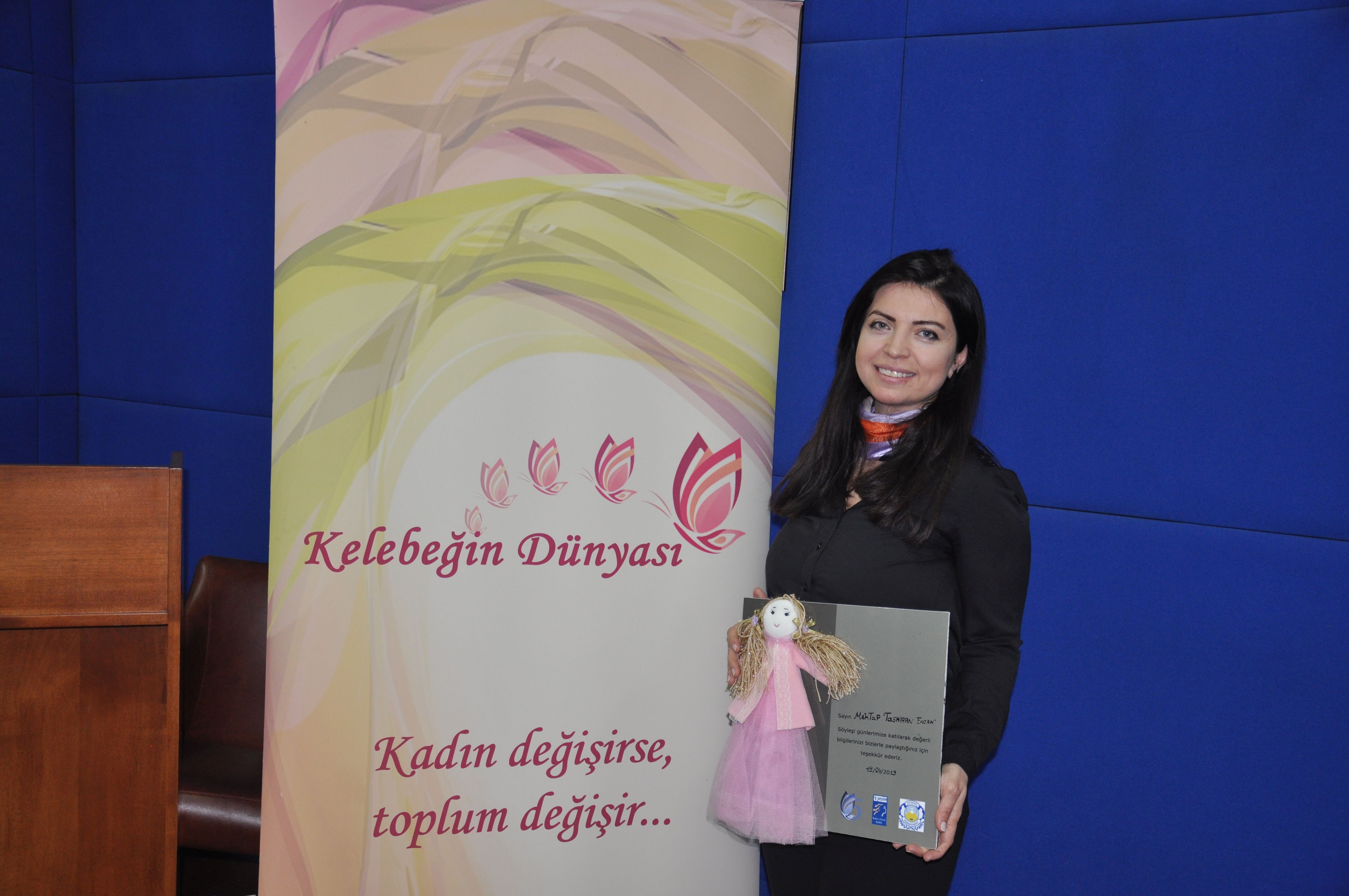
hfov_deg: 51.3
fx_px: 1403
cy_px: 448
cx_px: 674
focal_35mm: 38
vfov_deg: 35.4
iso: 500
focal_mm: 25
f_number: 4
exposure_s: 1/60
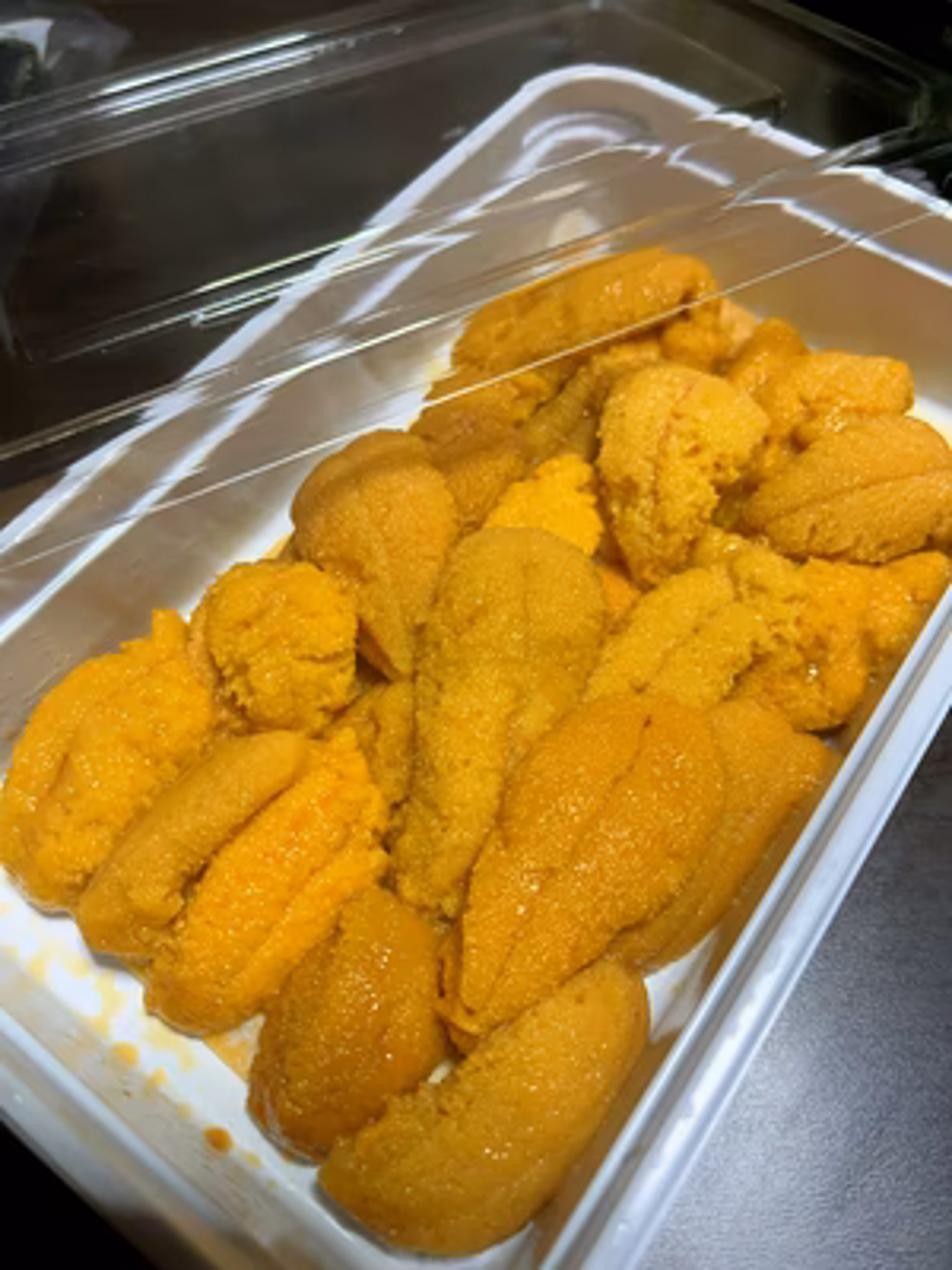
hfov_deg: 53.1
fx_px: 953
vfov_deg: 67.3
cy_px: 635
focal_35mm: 26
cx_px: 476
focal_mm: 5.1
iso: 125
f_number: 1.6
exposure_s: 1/75
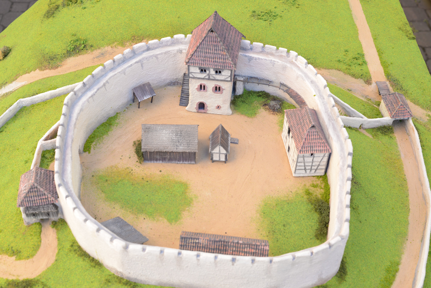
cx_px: 216
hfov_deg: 39.6
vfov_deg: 27.0
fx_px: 599
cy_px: 144
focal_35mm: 50
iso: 200
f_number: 7.1
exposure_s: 1/80
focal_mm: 50
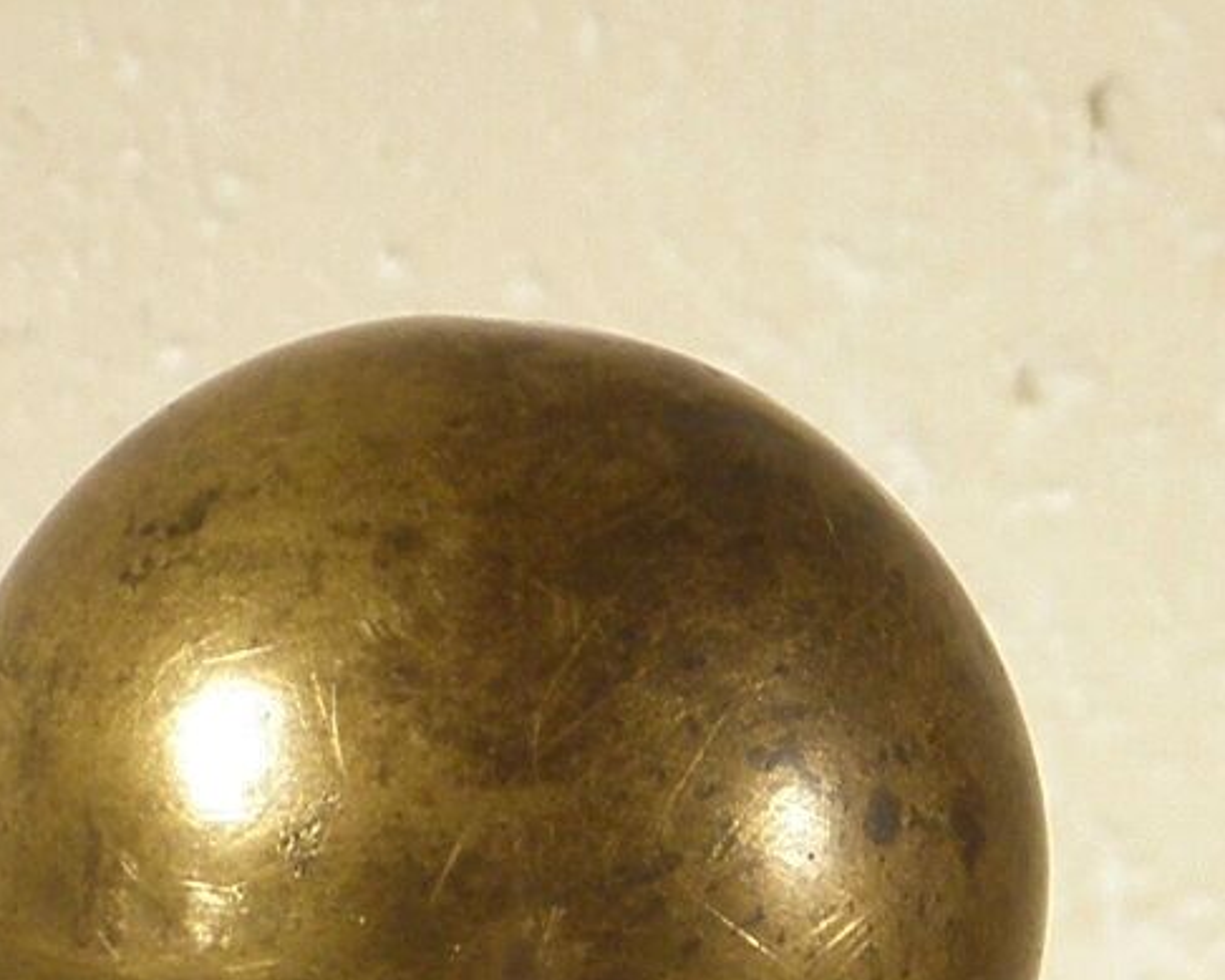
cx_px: 260
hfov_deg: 7.5
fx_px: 9319
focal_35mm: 257
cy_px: 1849
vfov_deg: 5.9
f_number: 4
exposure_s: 1/50
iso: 125
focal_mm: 9.1
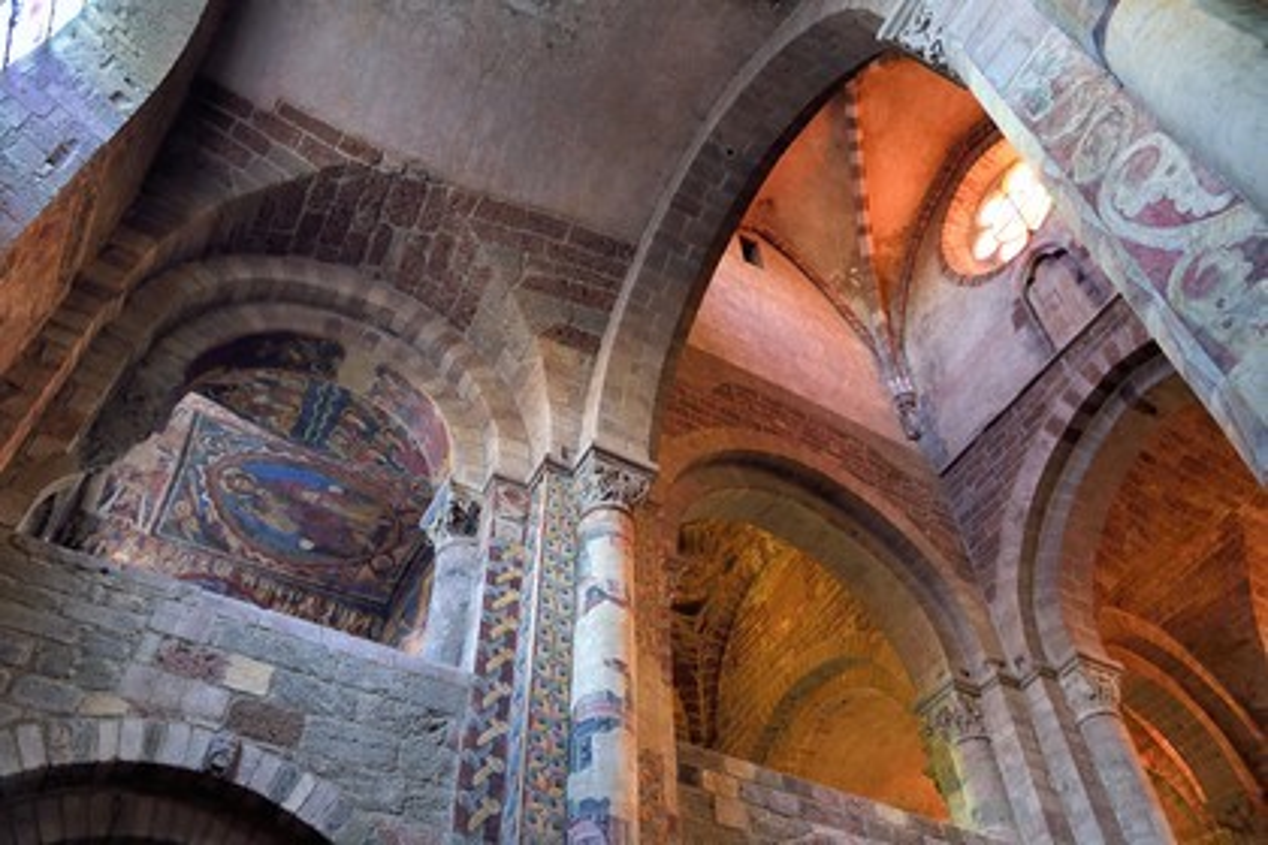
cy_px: 422
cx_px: 634
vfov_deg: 45.0
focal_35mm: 29
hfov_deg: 63.7
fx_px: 1021
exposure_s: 1/13
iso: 1600
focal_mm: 29
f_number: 6.3
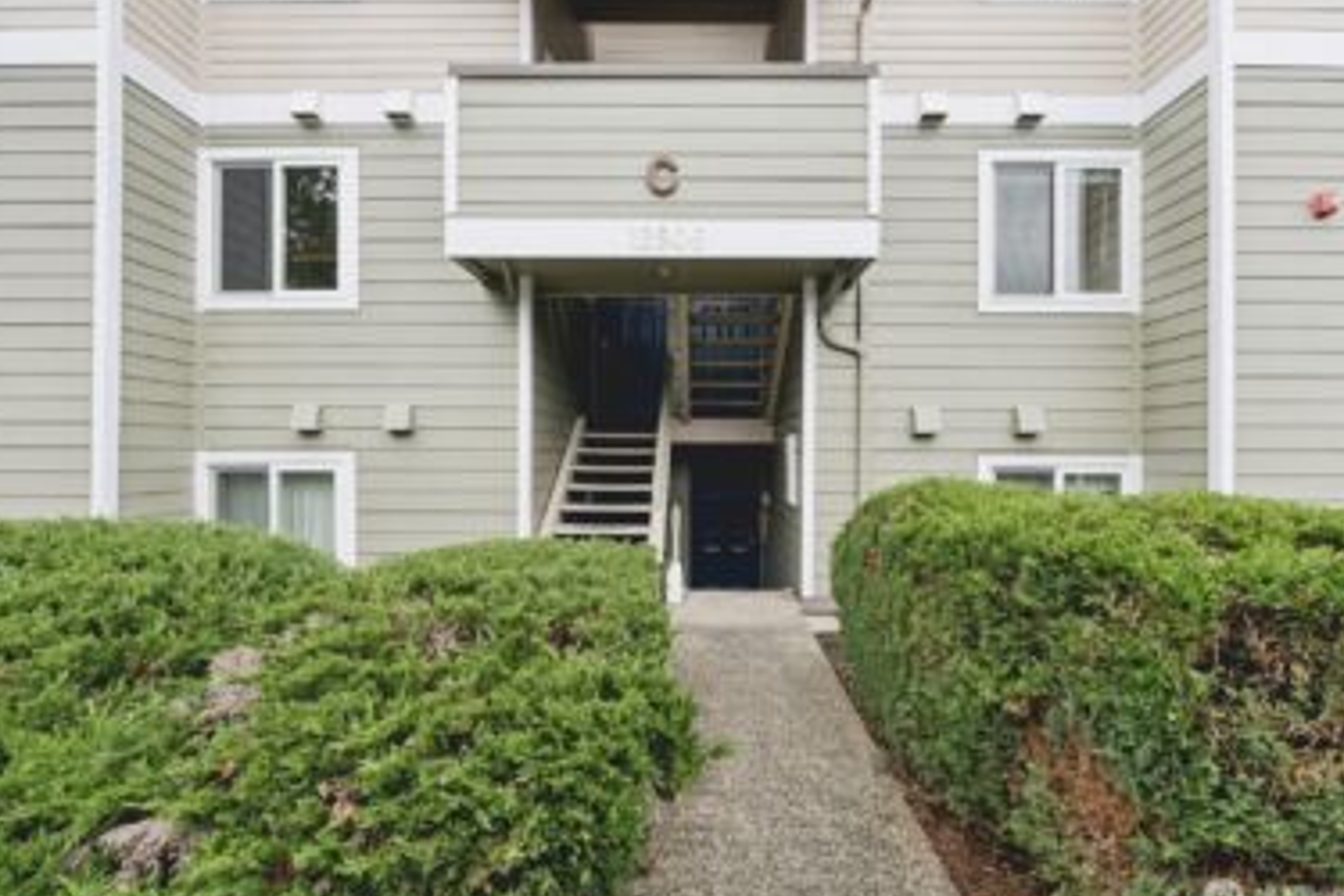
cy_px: 453
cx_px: 692
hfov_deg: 96.7
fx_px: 597
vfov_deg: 73.7
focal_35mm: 16
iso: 200
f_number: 9
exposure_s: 1/25
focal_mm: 10
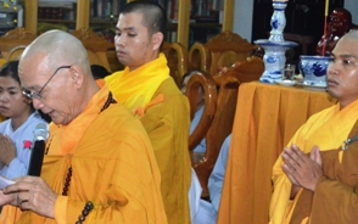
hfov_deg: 18.3
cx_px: 99
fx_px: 1103
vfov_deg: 11.6
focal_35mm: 113
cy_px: 156
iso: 2000
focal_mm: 34
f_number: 5
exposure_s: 1/60
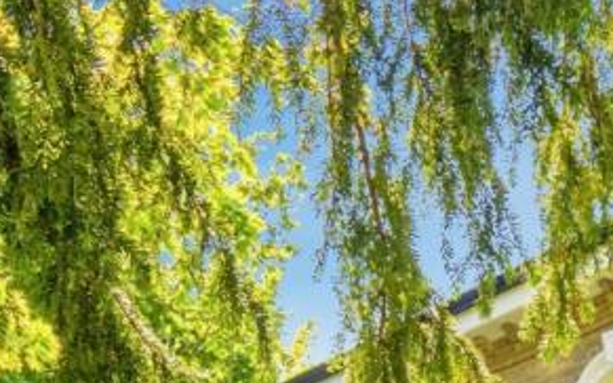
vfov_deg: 14.4
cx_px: 748
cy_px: 710
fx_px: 1320
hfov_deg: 23.7
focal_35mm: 79
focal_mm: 15
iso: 320
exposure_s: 1/200
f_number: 8
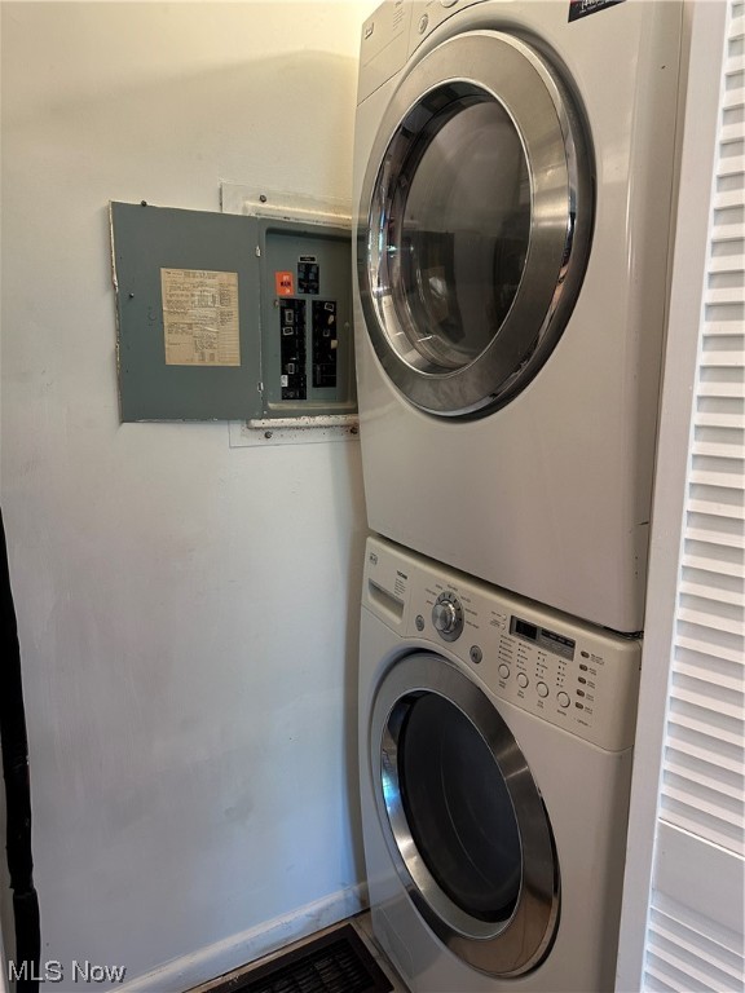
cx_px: 372
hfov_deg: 56.8
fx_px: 689
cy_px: 496
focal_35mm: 24
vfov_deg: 71.6
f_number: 1.78
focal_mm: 6.86
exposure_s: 1/60
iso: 320
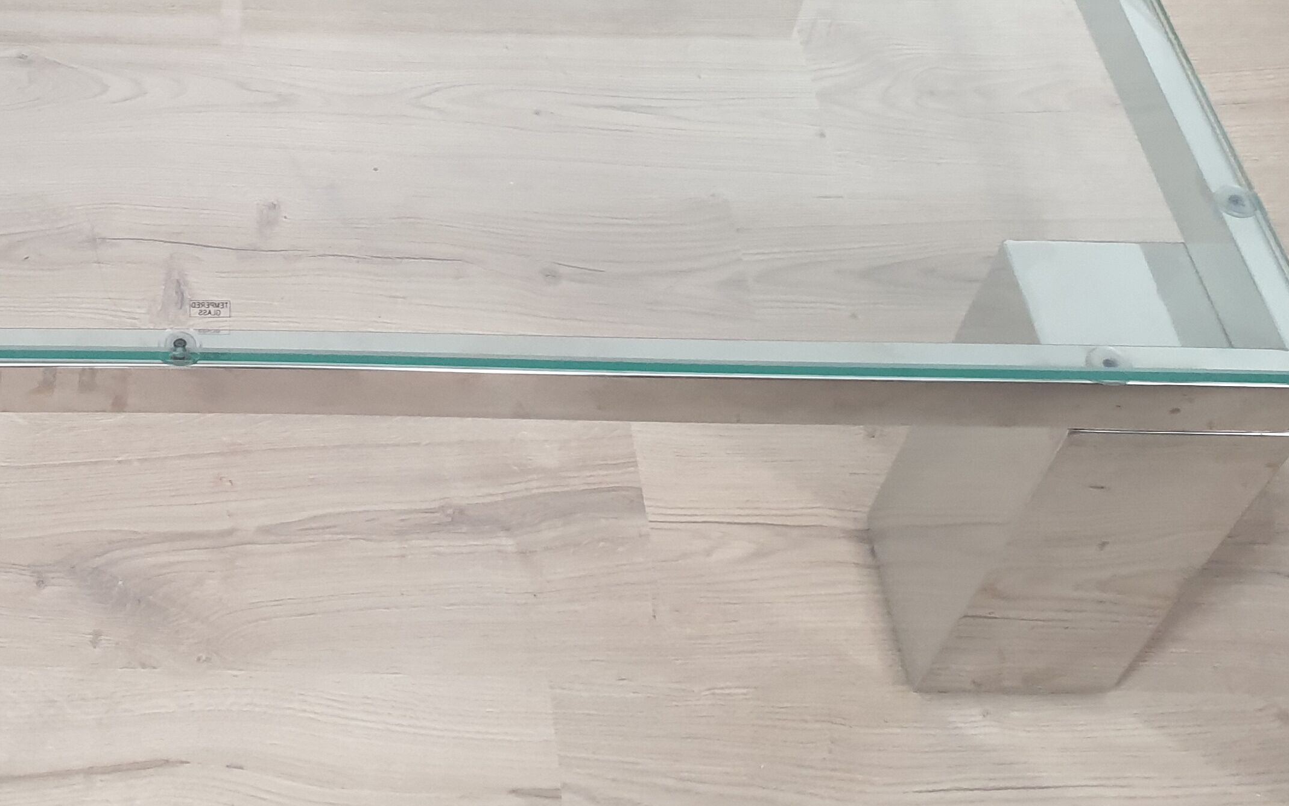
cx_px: 202
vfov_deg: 24.2
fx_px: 1827
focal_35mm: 52
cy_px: 91
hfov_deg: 37.1
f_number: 2.4
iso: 250
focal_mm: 4.3
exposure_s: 1/27
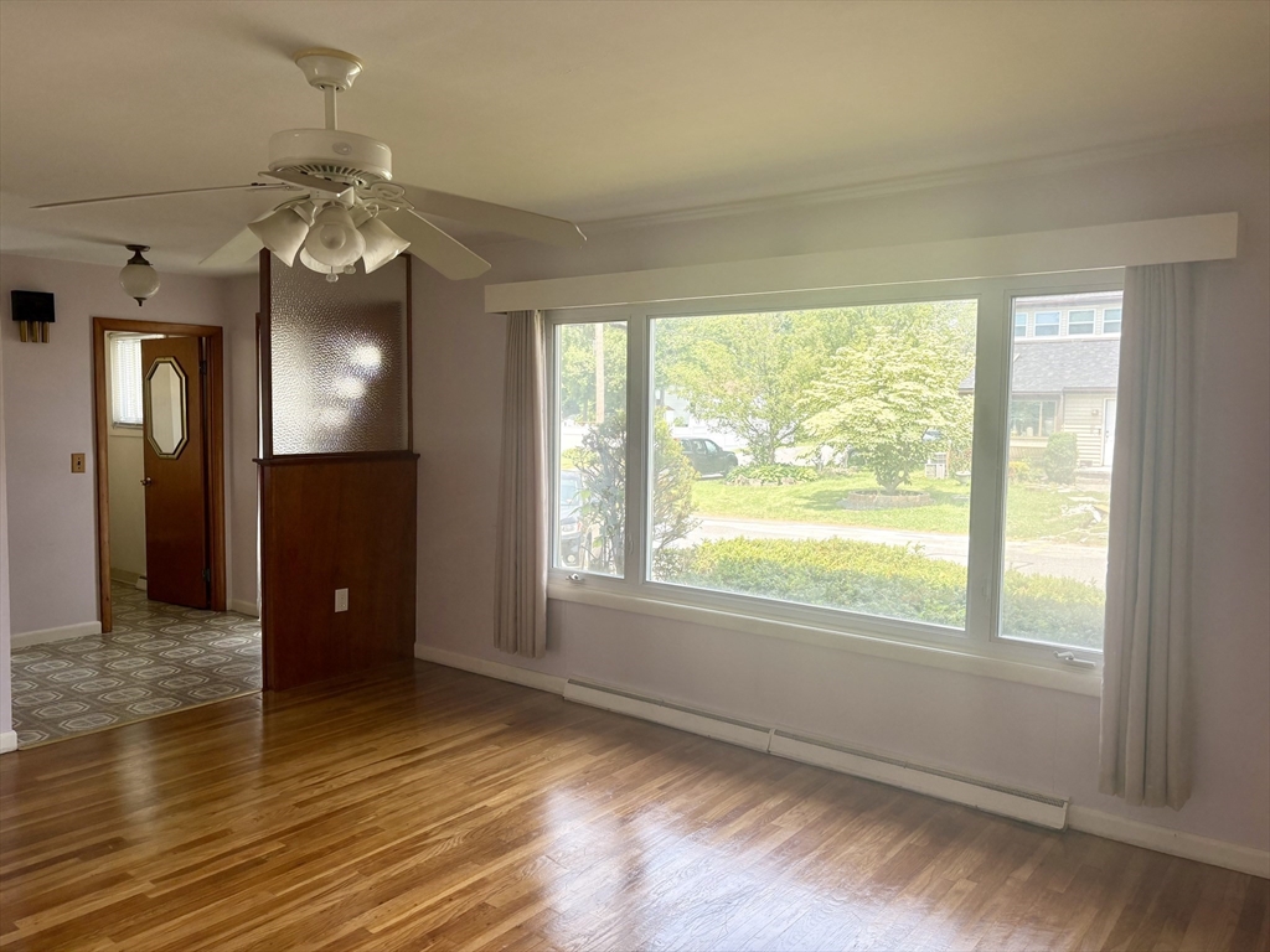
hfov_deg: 67.3
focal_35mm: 26
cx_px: 635
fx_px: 954
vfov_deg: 53.1
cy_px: 476
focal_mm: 5.96
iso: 64
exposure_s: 1/323
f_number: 1.6
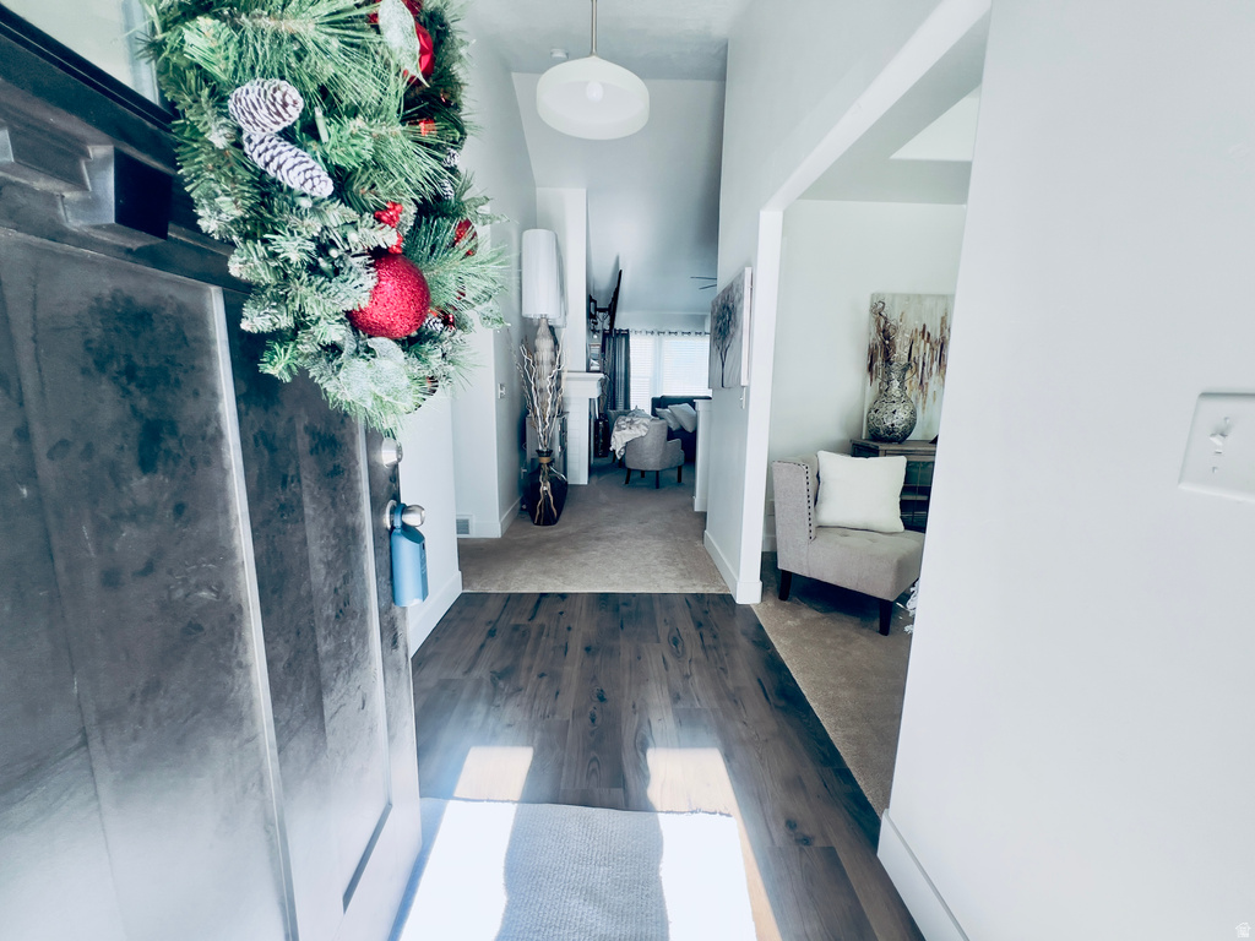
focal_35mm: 13
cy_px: 470
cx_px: 628
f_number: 1.8
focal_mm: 1.57
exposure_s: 1/99
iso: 40
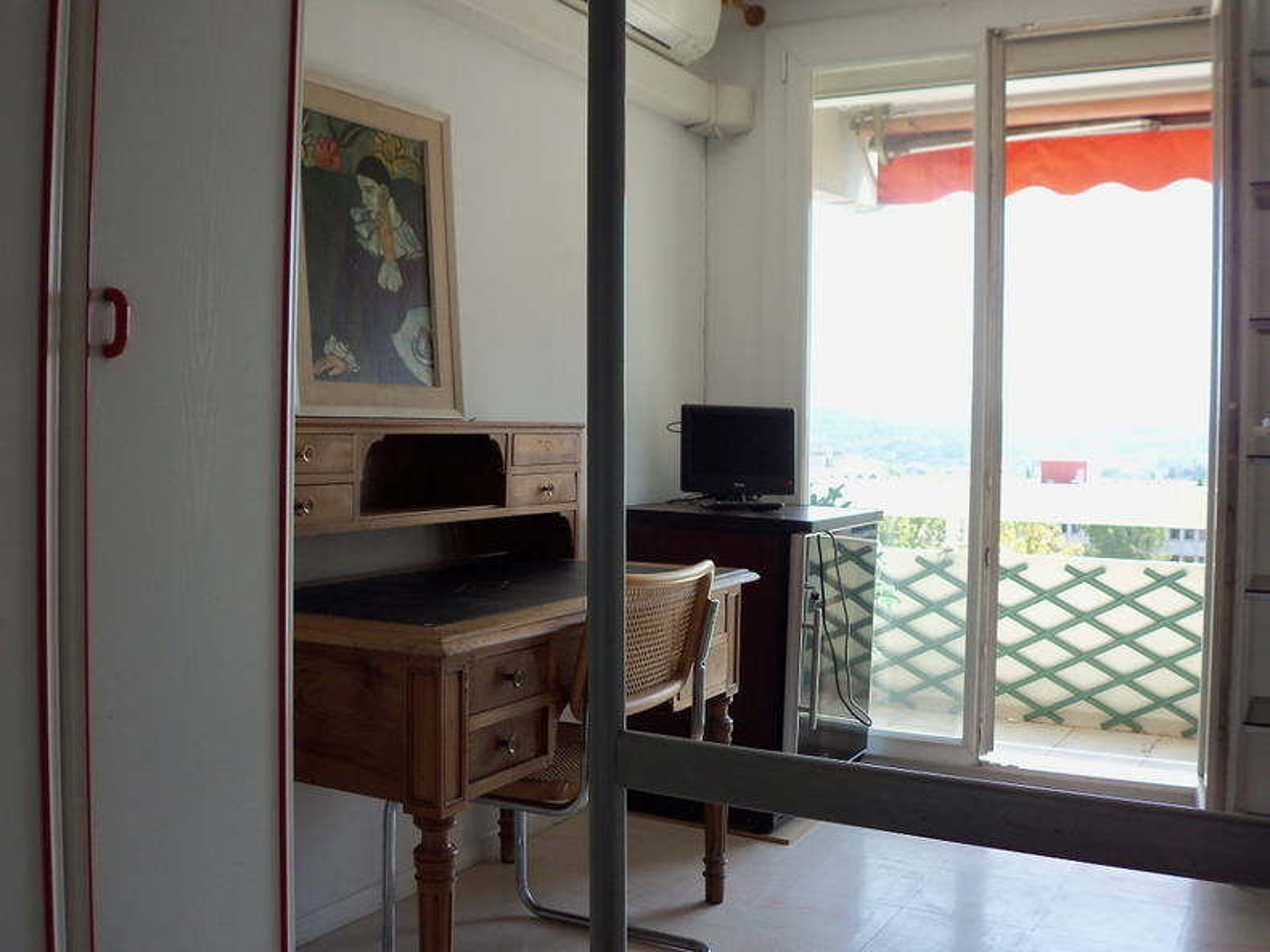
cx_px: 635
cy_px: 476
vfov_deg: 41.8
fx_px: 1247
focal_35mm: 34
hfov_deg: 54.0
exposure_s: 1/125
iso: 80
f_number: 2.9
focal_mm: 5.7
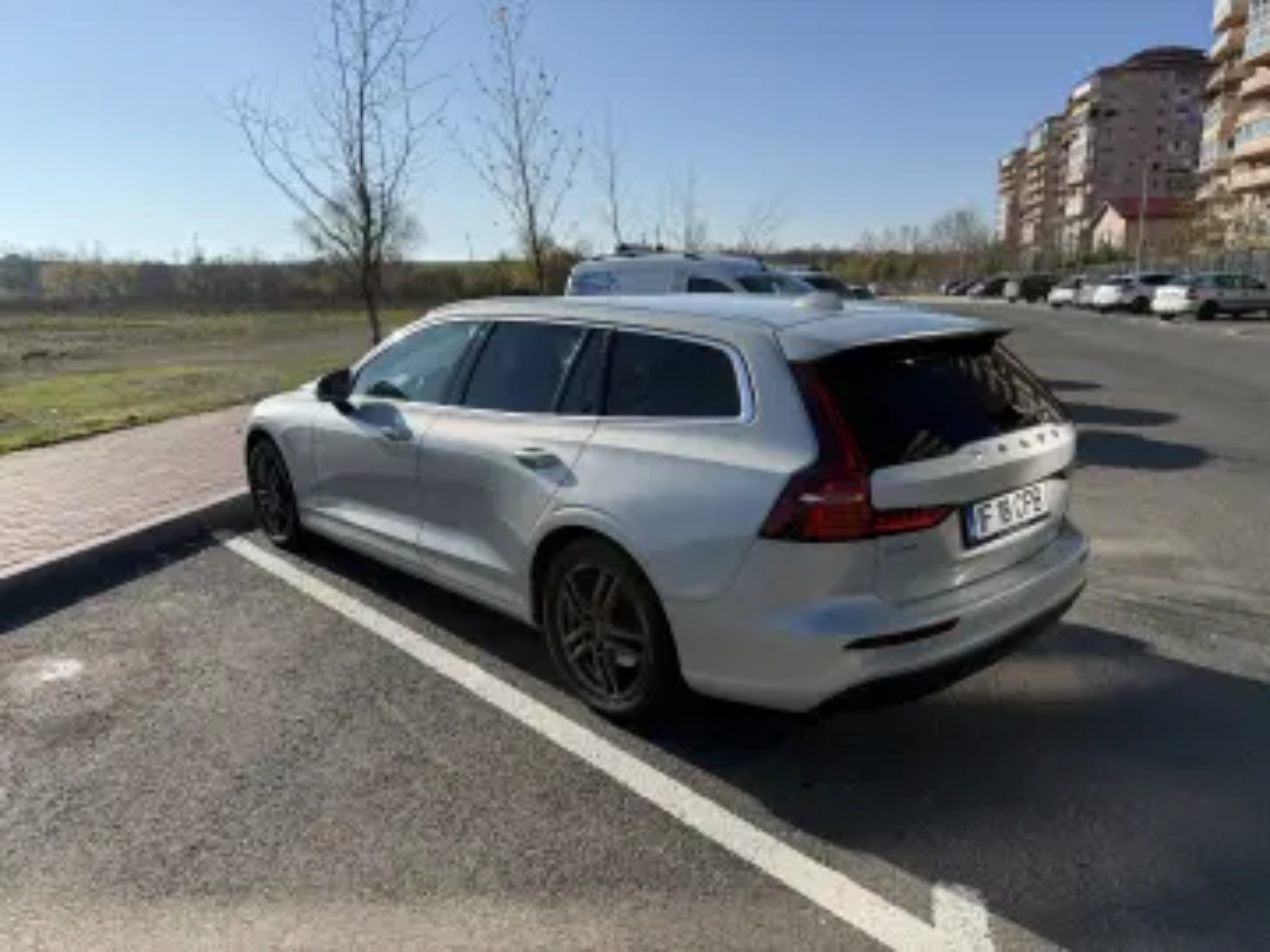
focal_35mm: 24
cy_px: 476
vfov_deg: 56.8
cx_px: 635
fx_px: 881
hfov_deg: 71.6
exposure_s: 1/6711
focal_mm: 6.76
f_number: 1.78
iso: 100
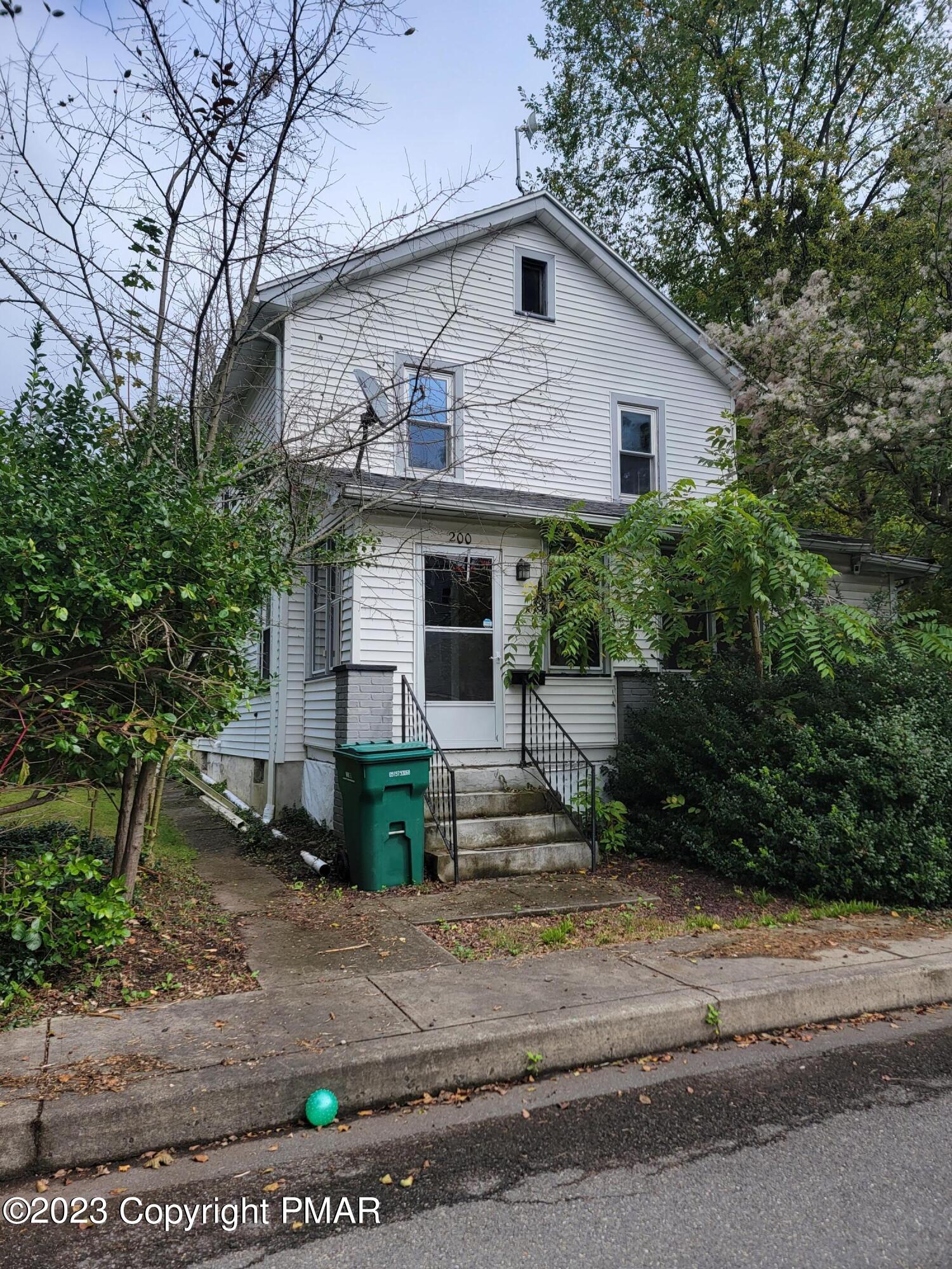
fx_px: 880
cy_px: 634
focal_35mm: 24
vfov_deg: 71.6
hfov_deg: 56.8
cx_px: 476
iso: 16
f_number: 1.8
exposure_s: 1/652
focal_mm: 6.7
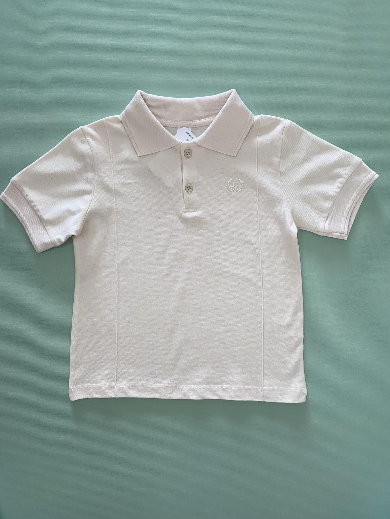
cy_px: 260
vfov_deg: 67.3
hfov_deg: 53.1
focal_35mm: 26
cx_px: 195
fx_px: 391
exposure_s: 1/27
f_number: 1.8
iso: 50
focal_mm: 4.25
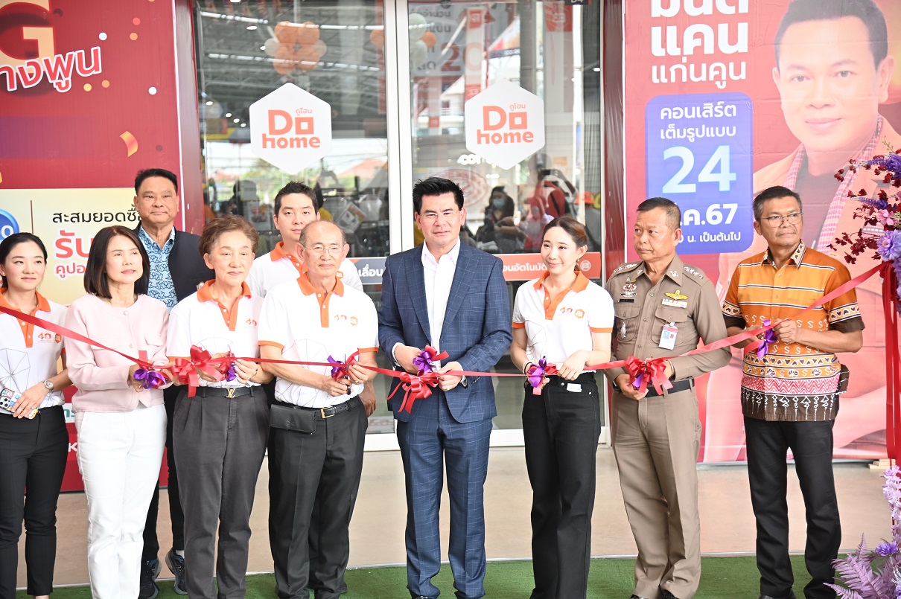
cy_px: 300
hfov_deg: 30.5
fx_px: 1651
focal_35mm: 66
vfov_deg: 20.6
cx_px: 450
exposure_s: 1/125
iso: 500
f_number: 4
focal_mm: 66
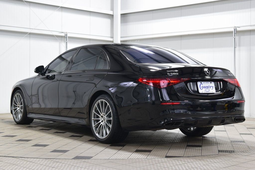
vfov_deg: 21.6
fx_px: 446
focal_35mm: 63
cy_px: 85
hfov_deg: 31.9
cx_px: 128
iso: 720
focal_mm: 42
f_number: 6.3
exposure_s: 1/15
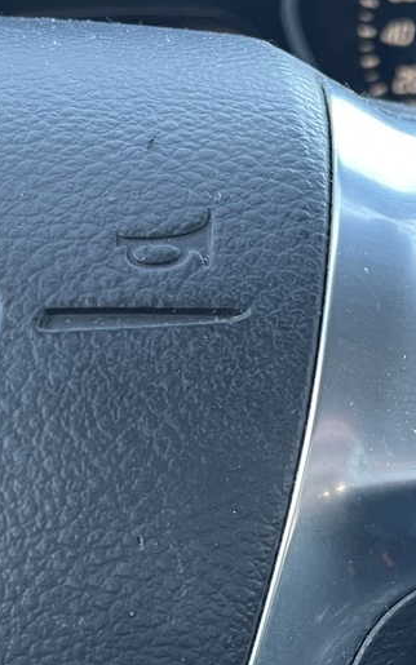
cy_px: 497
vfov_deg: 26.5
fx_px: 1396
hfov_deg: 16.1
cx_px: 530
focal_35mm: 77
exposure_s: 1/60
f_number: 1.6
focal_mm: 4.2
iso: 160
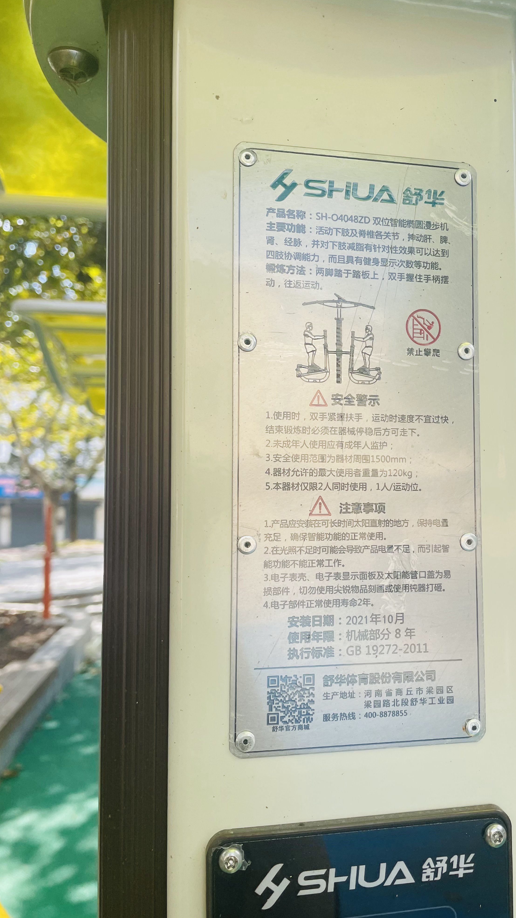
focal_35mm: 29
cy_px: 467
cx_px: 337
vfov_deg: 66.1
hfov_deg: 39.8
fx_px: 705
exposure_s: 1/694
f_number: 1.6
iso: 32
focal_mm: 4.2
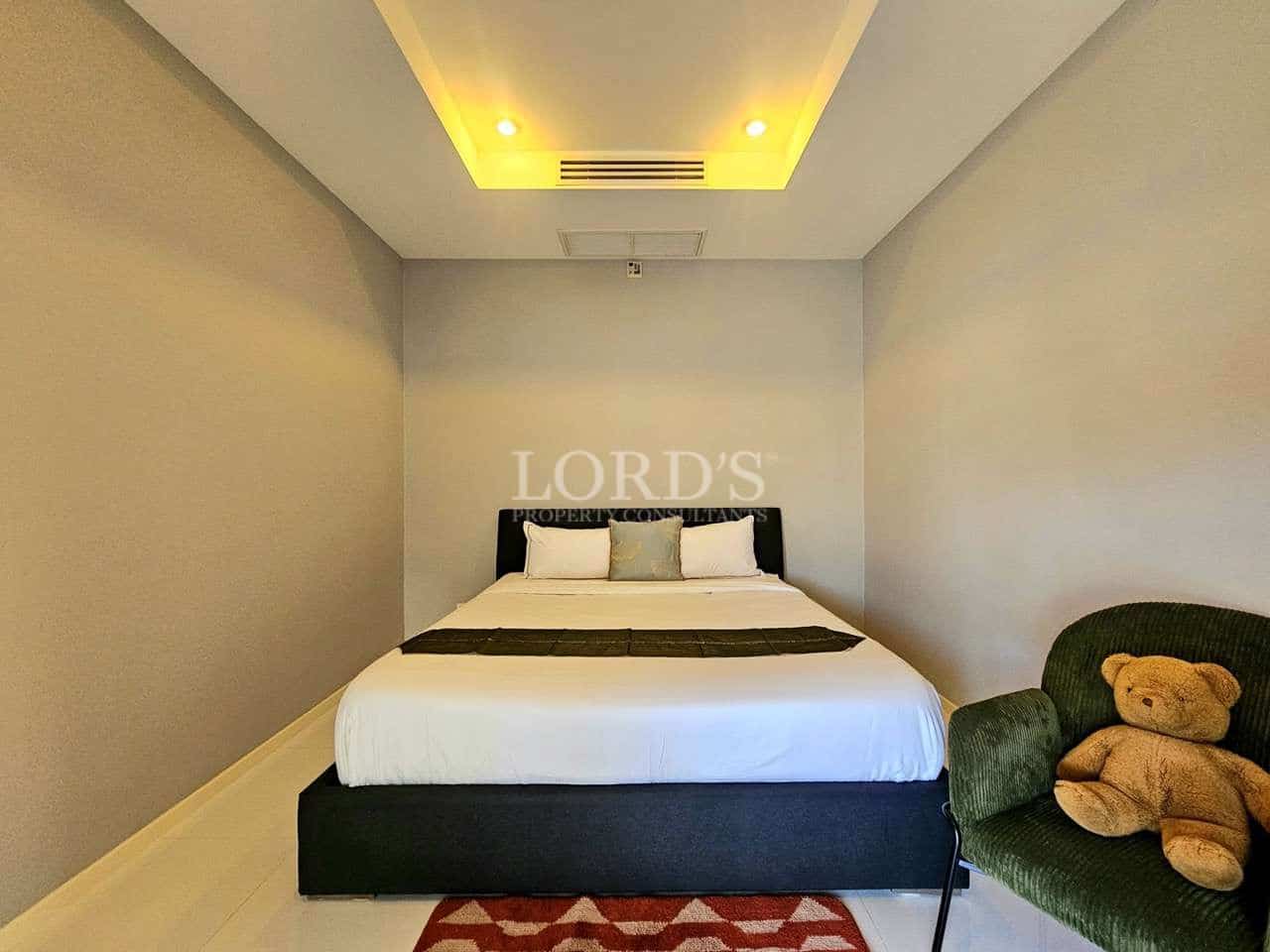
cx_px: 635
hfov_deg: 106.2
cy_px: 476
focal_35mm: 13
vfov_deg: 89.9
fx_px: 477
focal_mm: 2.2
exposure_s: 1/50
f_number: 2.2
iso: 320
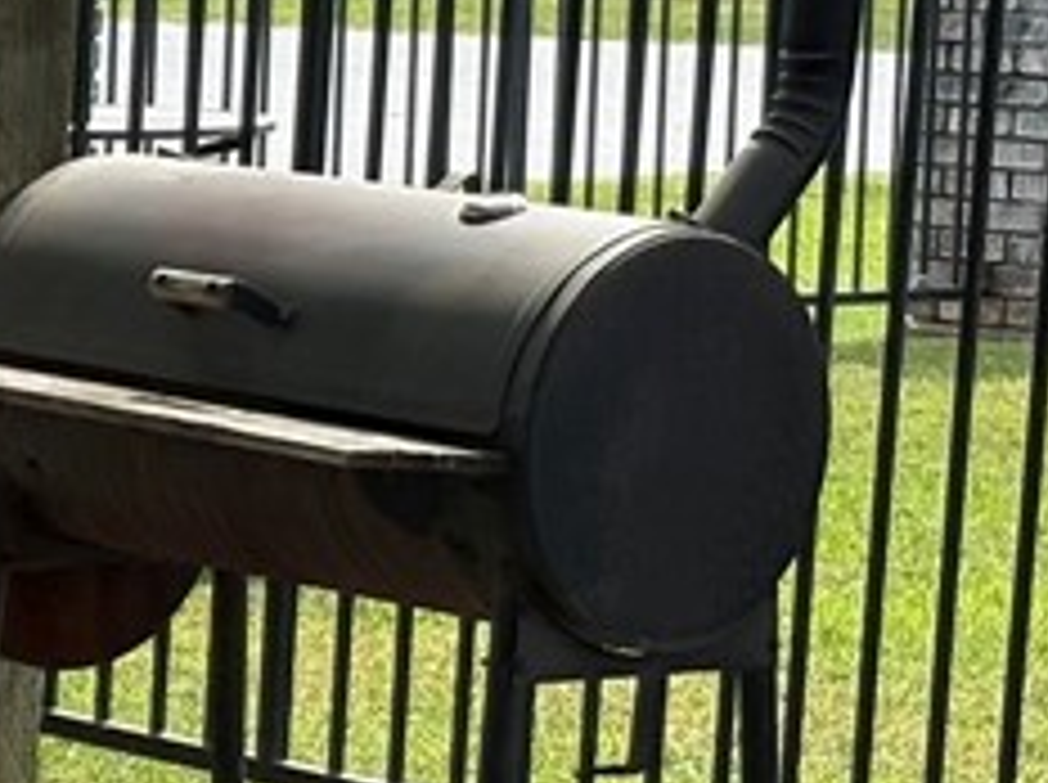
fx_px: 6922
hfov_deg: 8.4
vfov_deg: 6.5
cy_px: 472
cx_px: -625
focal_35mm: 229
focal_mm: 5.96
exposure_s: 1/1848
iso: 50
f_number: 1.6
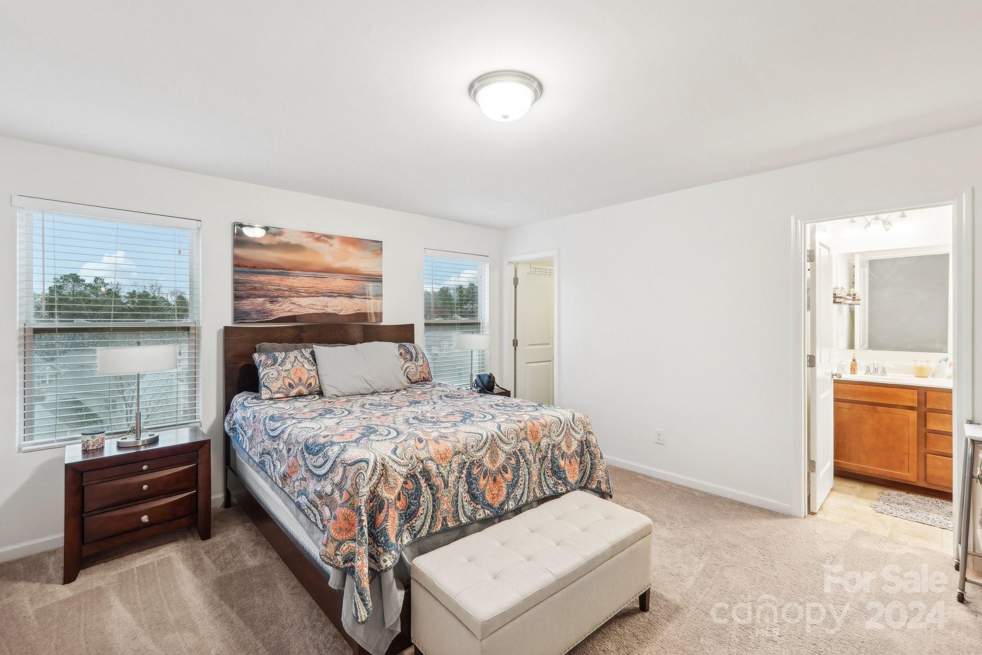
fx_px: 409
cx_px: 491
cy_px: 328
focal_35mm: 15
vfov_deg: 77.3
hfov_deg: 100.4
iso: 400
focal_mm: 10
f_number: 8
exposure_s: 1/8
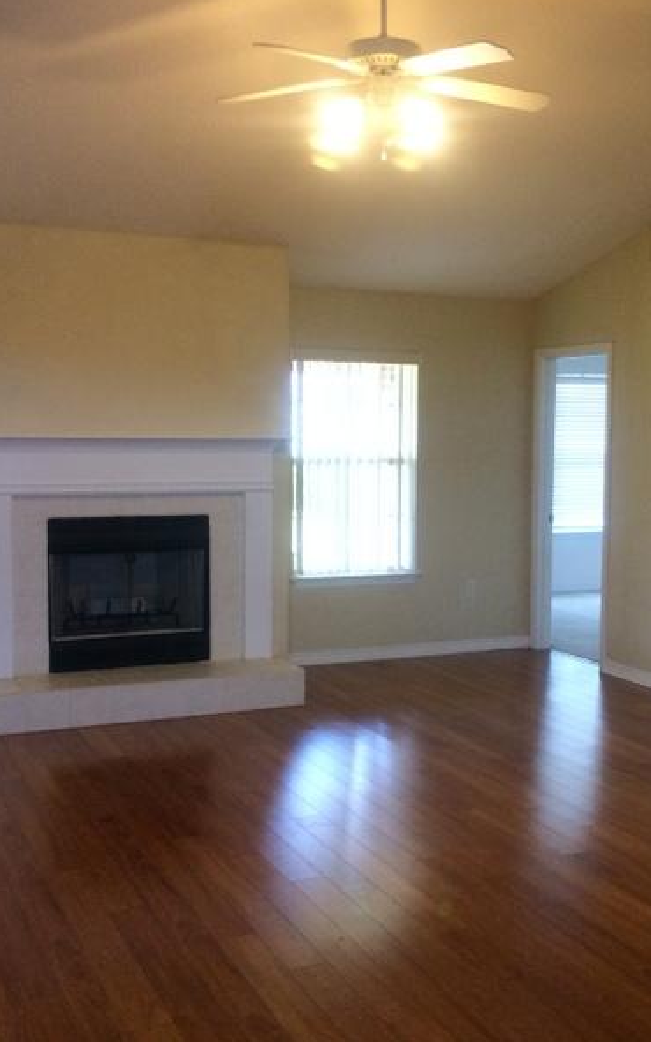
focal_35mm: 43
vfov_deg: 46.2
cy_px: 519
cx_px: 387
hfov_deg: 29.8
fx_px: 1221
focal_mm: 4.12
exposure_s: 1/30
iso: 64
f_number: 2.2
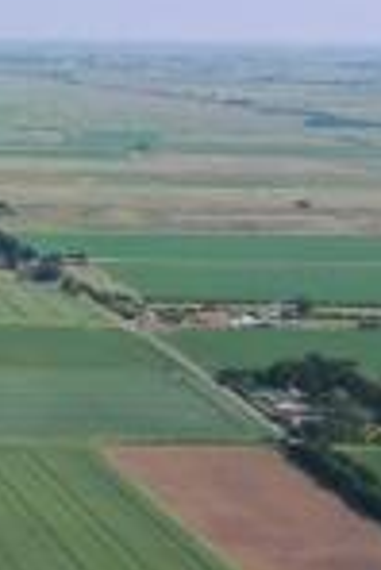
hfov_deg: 13.5
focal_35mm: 90
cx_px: -319
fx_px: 1425
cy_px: 325
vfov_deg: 22.6
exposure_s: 1/500
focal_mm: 10.26
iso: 100
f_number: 5.6
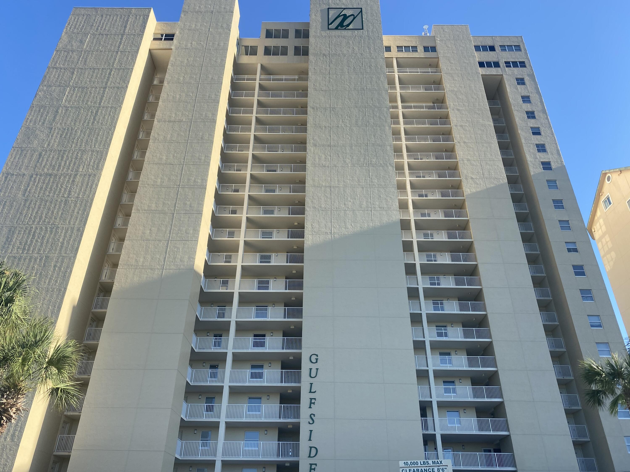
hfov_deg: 67.3
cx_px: 315
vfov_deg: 53.1
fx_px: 473
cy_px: 236
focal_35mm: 26
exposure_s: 1/1157
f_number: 1.8
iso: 32
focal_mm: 4.25
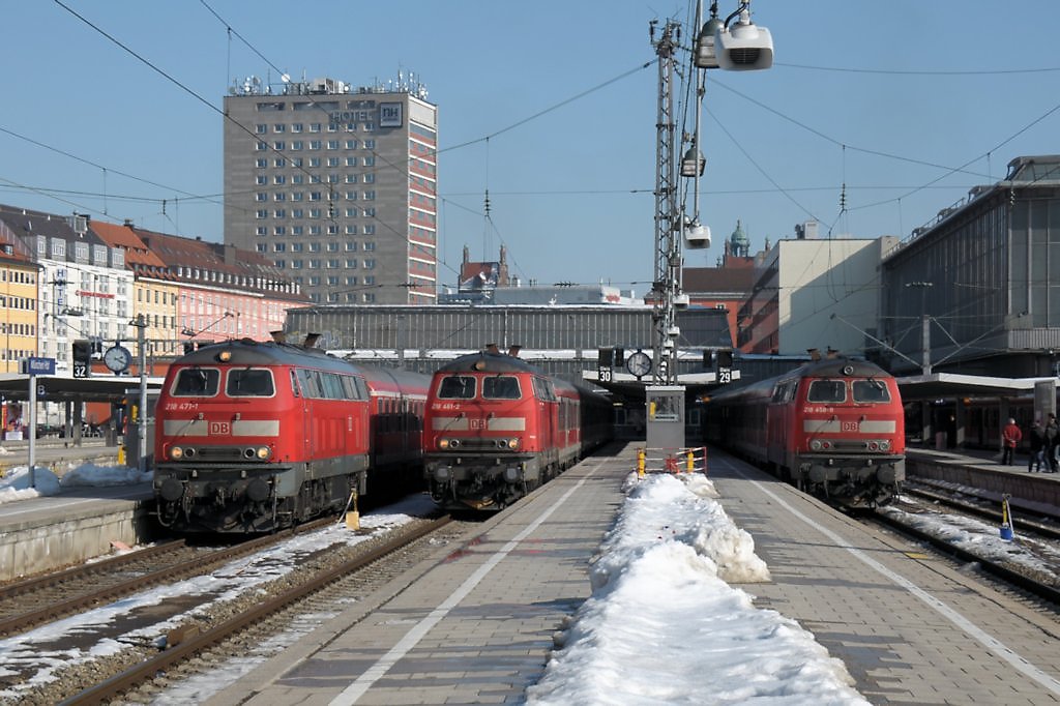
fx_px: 2296
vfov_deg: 17.5
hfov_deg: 26.0
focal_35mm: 78
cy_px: 353
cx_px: 530
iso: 200
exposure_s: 1/400
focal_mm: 52
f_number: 10
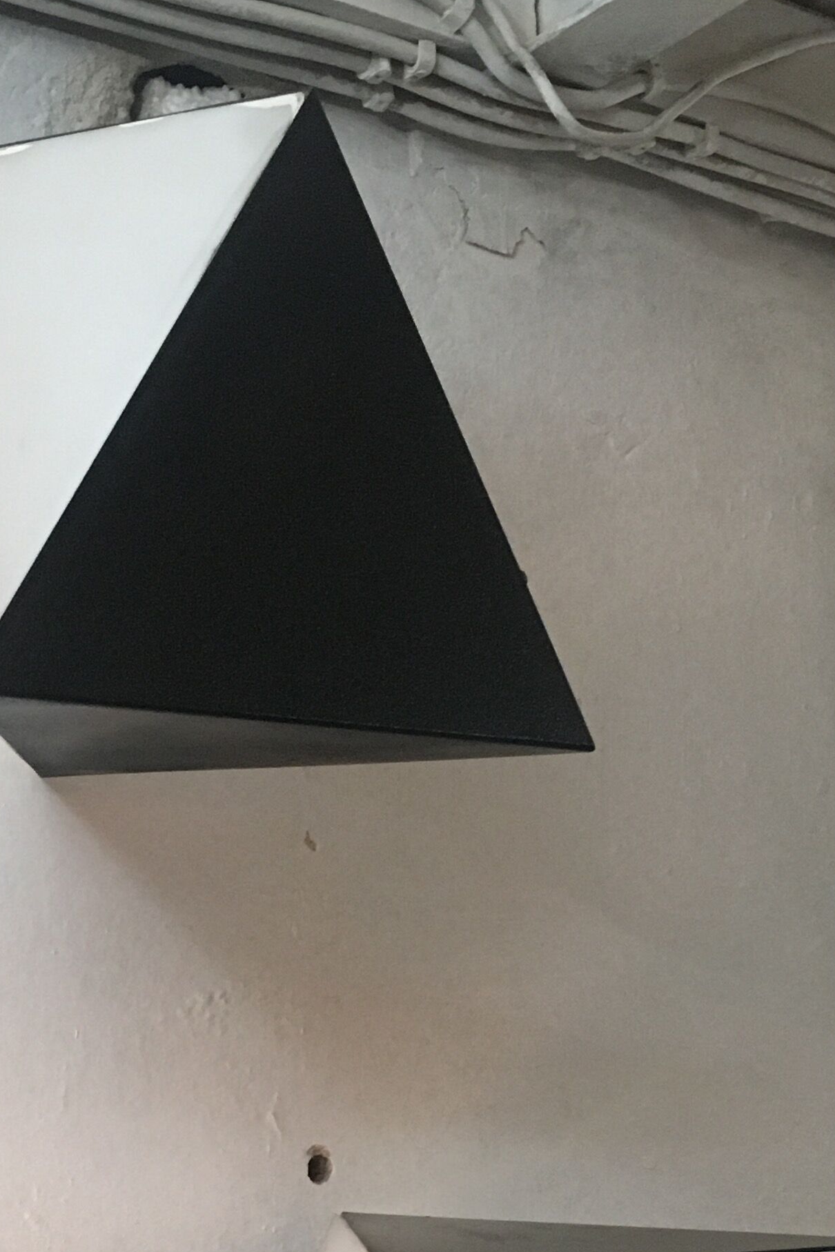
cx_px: 420
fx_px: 2331
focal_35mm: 67
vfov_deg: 29.5
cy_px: 985
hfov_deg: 20.3
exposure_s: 1/33
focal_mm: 4.15
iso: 250
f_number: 2.2
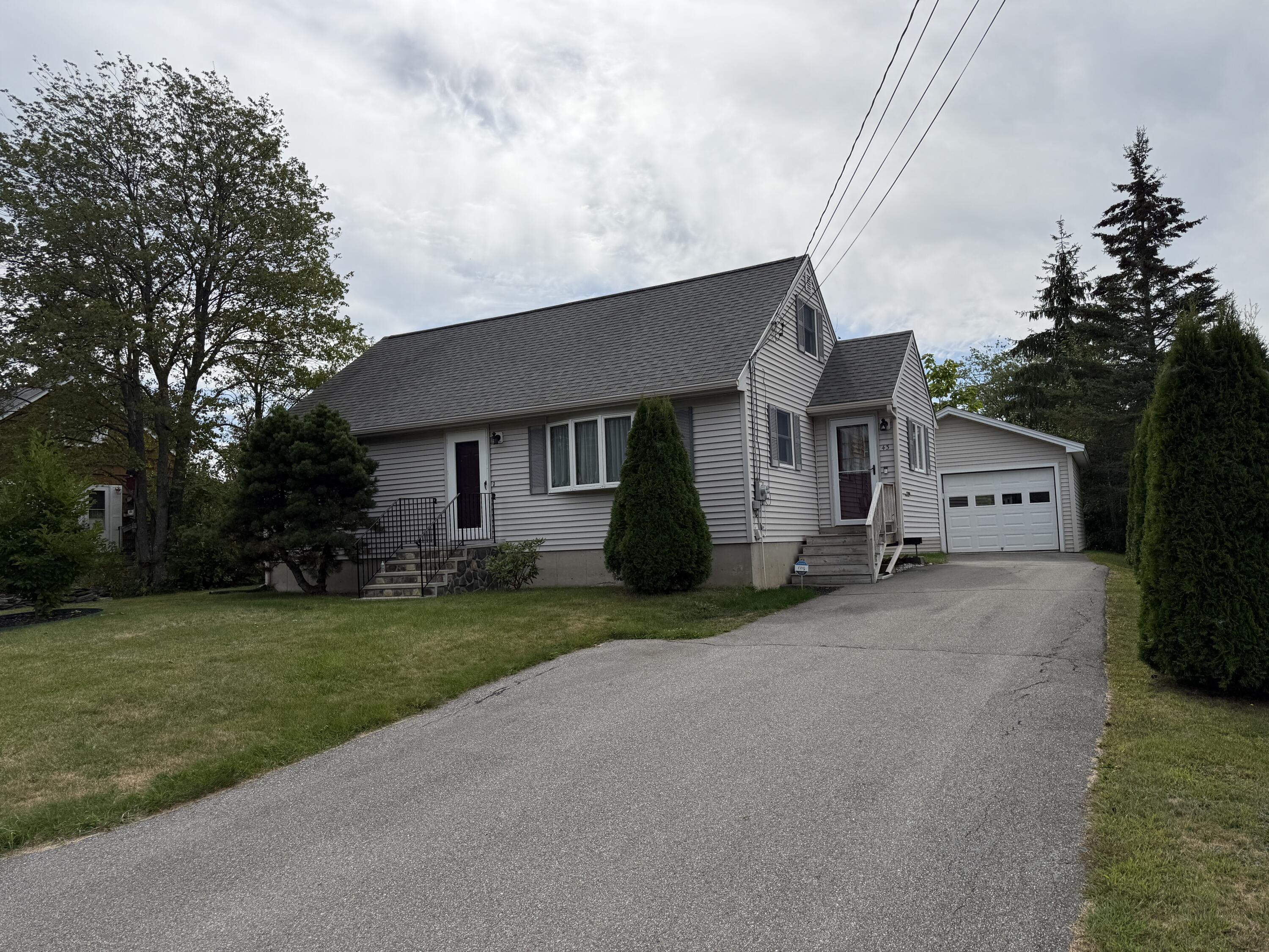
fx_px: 880
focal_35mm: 24
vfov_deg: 56.8
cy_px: 476
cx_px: 634
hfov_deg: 71.6
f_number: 1.78
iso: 80
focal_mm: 6.76
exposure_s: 1/9091
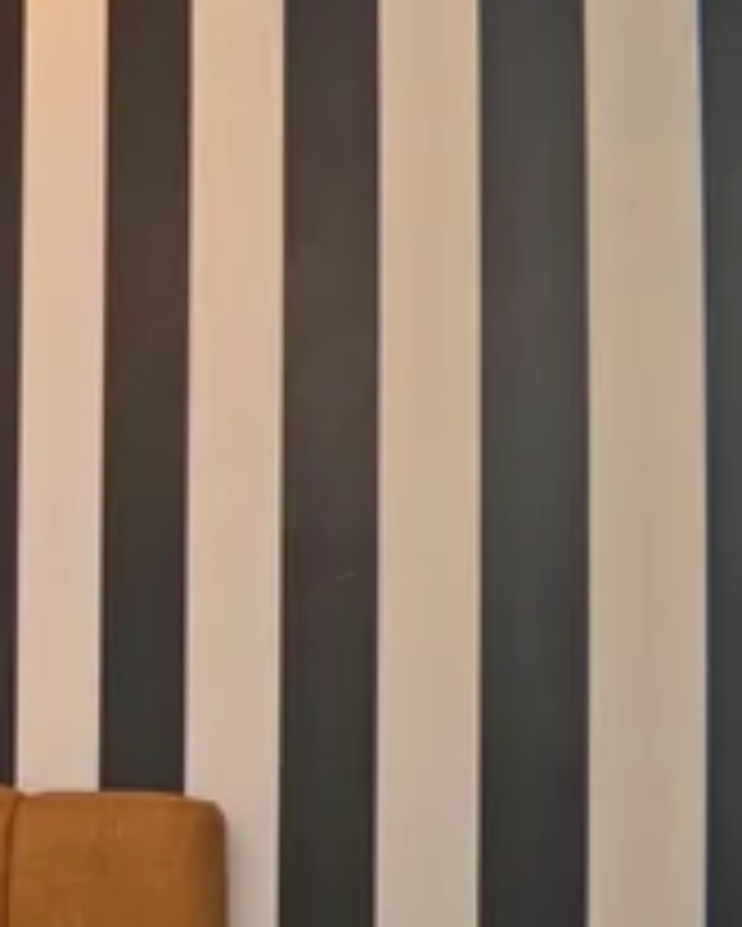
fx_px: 1591
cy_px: 706
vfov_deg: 31.8
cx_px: -1151
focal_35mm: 58
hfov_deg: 14.1
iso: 200
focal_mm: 10
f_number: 5.6
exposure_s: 1/125
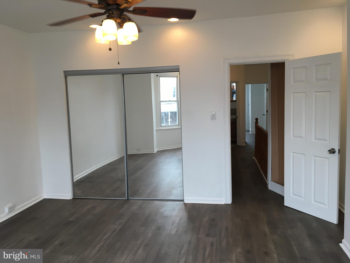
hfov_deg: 61.7
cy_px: 132
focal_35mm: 29
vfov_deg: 48.2
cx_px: 175
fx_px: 293
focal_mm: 4.15
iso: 25
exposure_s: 1/40
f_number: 2.2
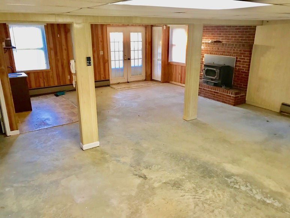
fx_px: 235
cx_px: 145
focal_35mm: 28
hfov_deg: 63.4
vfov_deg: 49.8
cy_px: 109
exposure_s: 1/9
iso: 100
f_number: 1.8
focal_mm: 3.99
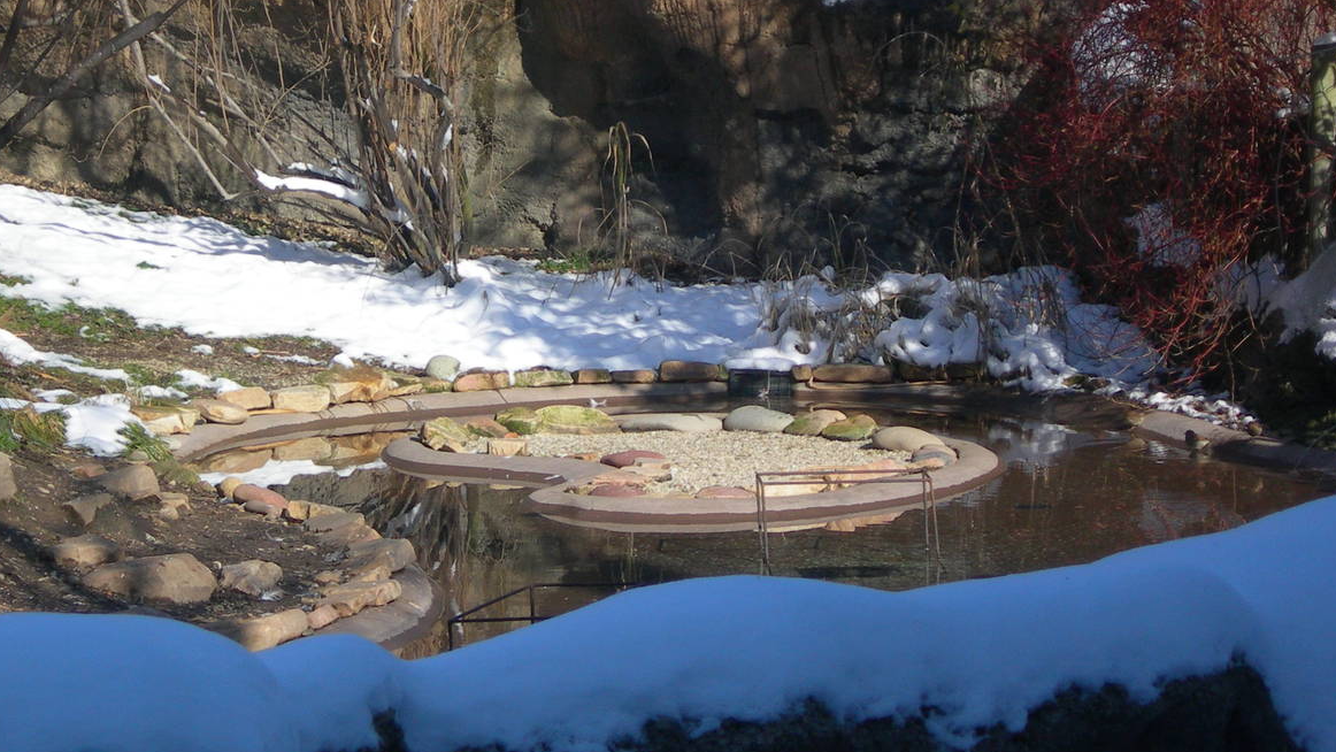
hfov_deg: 12.6
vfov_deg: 7.1
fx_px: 6059
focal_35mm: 171
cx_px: 505
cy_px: 273
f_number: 4.9
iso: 50
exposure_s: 1/333
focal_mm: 23.4
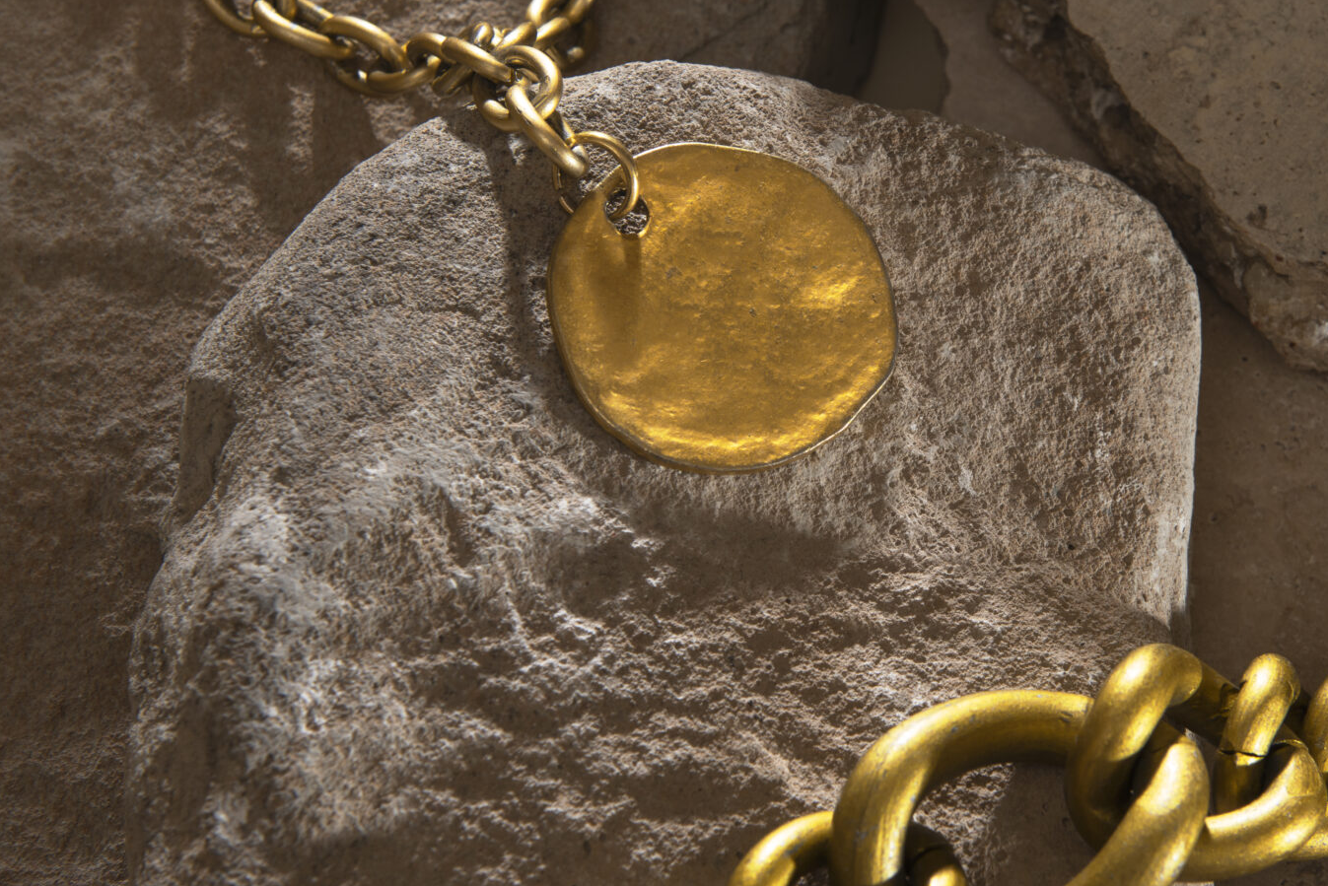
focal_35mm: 114
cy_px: 381
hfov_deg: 17.8
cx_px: 1001
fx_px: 4206
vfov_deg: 12.0
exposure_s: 1/160
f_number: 10
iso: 100
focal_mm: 60
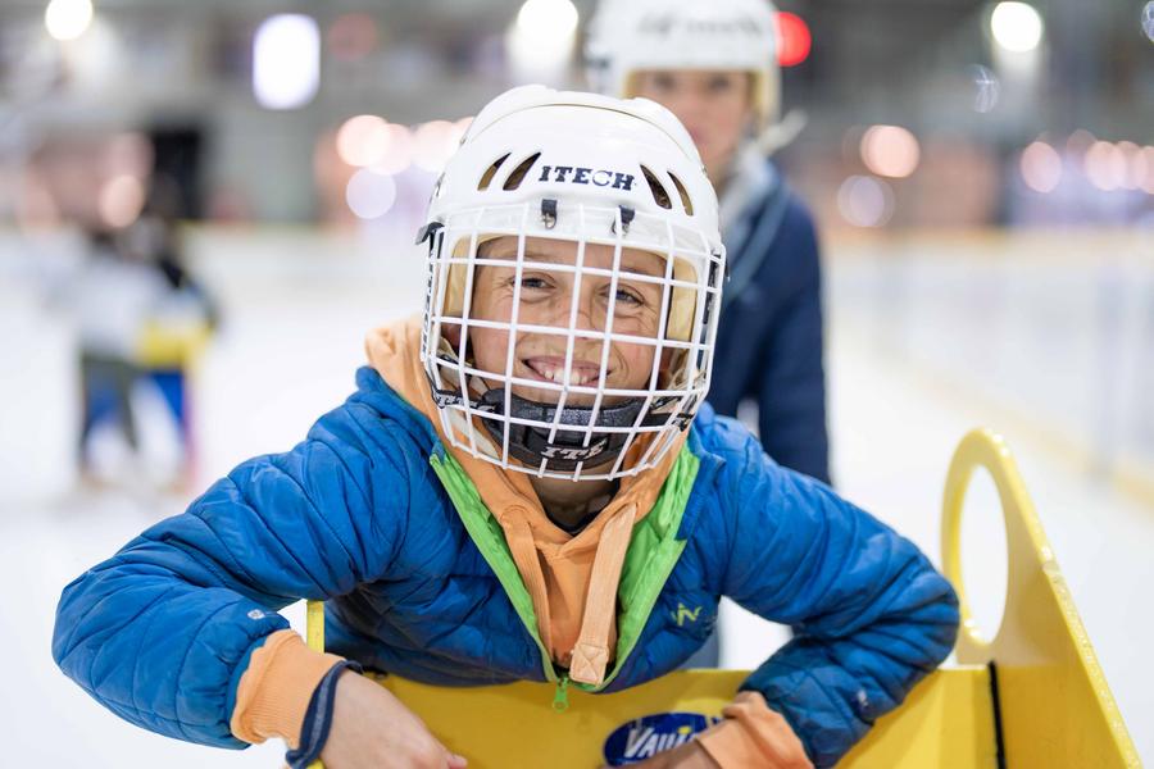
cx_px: 577
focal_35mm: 50
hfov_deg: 39.6
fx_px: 1603
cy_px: 384
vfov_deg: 27.0
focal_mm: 50
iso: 400
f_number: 1.2
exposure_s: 1/160
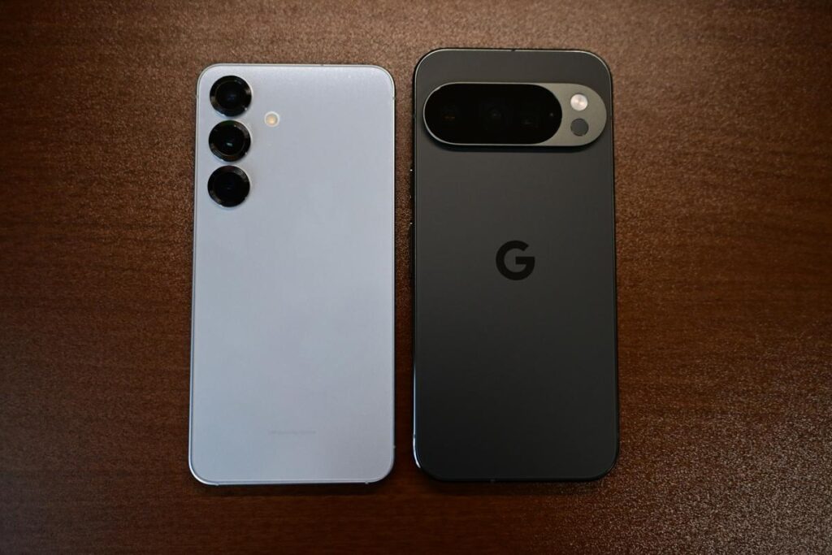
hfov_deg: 53.1
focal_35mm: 36
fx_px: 832
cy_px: 278
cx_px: 416
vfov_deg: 36.9
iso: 800
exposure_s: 1/320
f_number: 1.7
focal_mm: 24
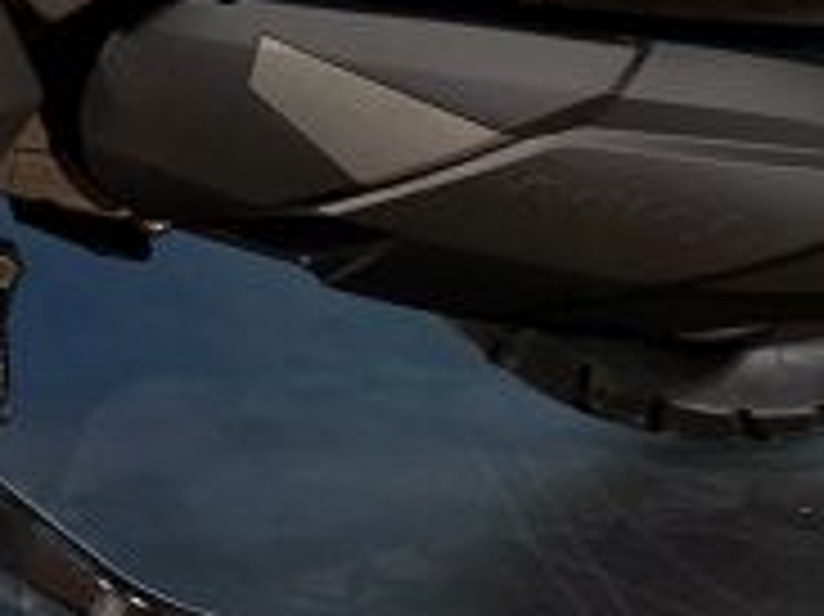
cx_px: -500
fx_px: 3592
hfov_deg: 12.3
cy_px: -798
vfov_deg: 9.0
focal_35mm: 151
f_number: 1.8
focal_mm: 4.25
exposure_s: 1/100
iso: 125
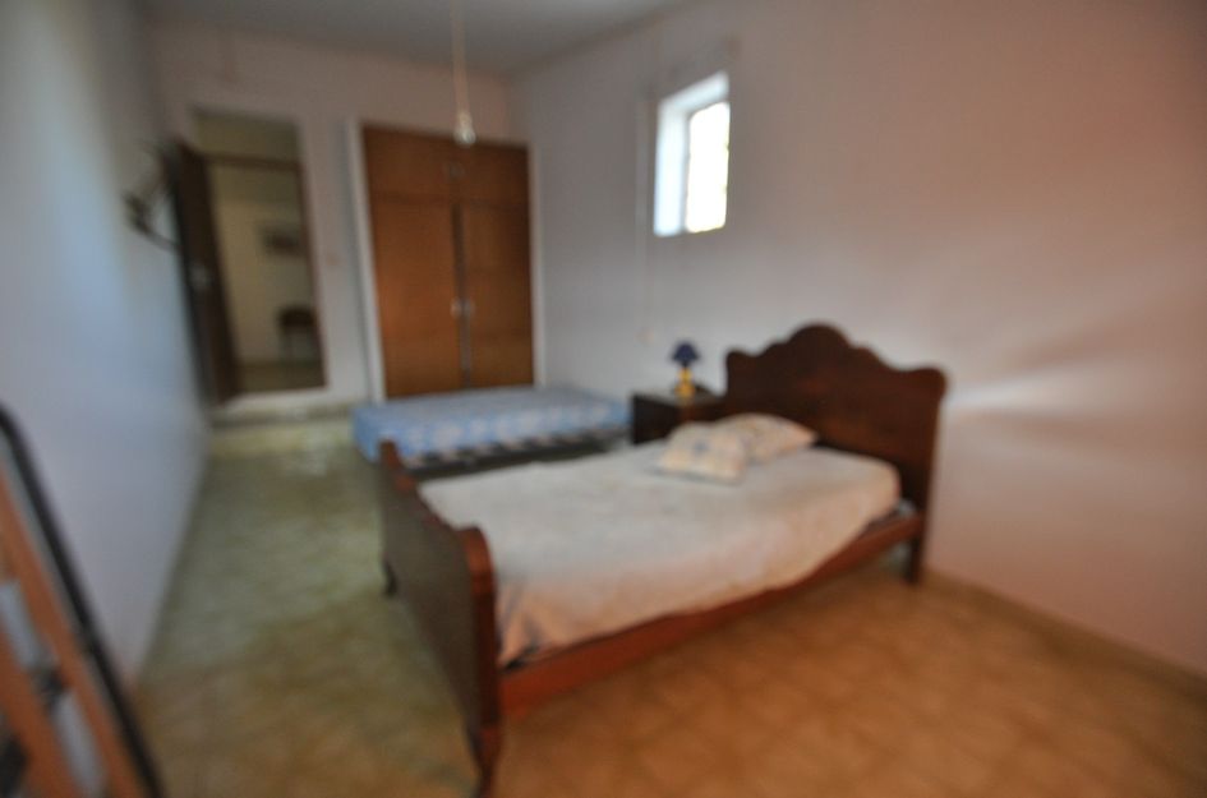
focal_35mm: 15
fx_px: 502
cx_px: 604
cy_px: 399
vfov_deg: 77.0
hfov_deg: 100.5
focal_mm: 10
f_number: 4
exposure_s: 1/60
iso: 800
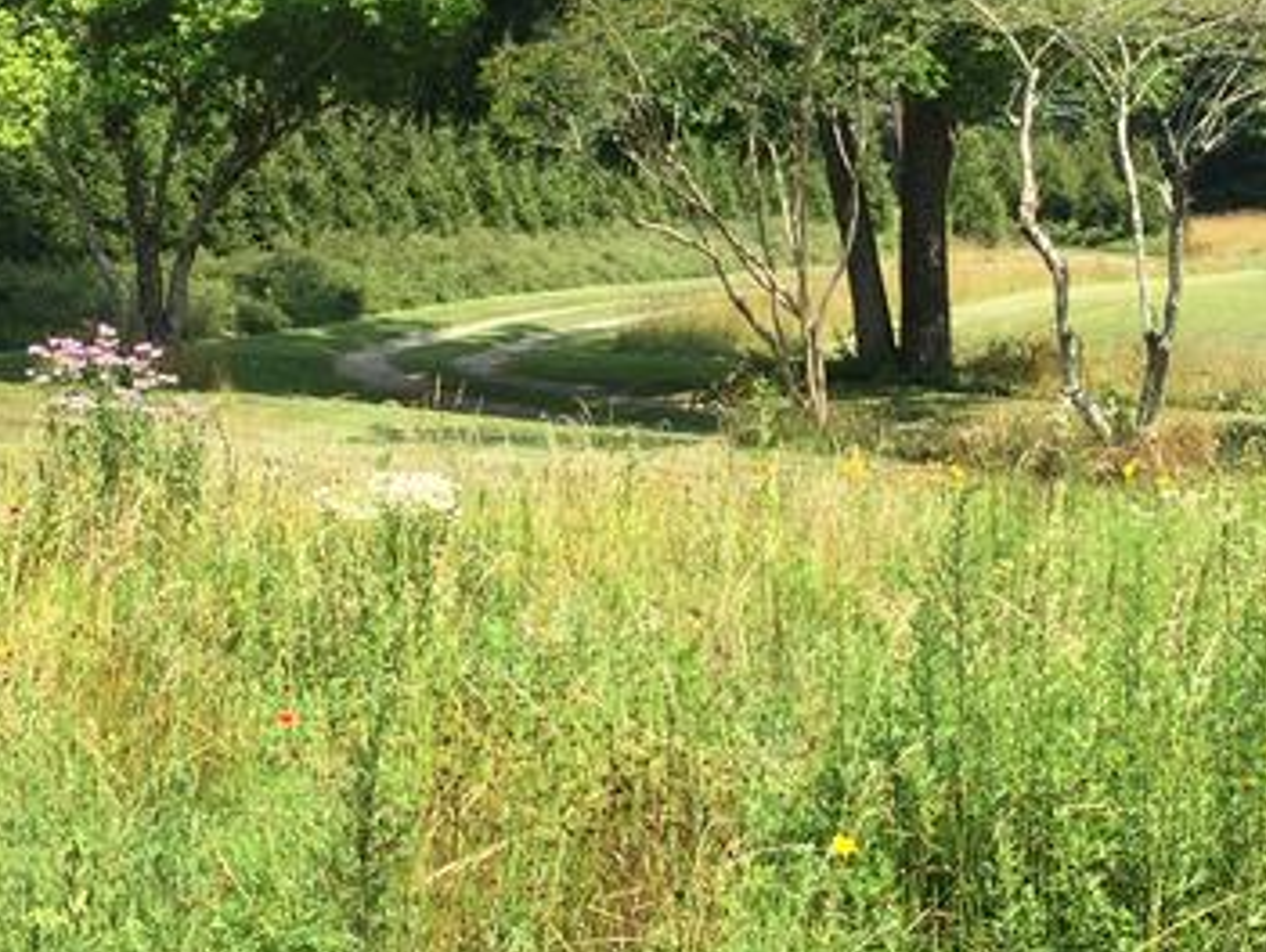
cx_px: 673
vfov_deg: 19.2
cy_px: 382
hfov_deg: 25.3
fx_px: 2819
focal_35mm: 77
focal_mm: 4.15
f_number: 2.2
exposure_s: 1/670
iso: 32
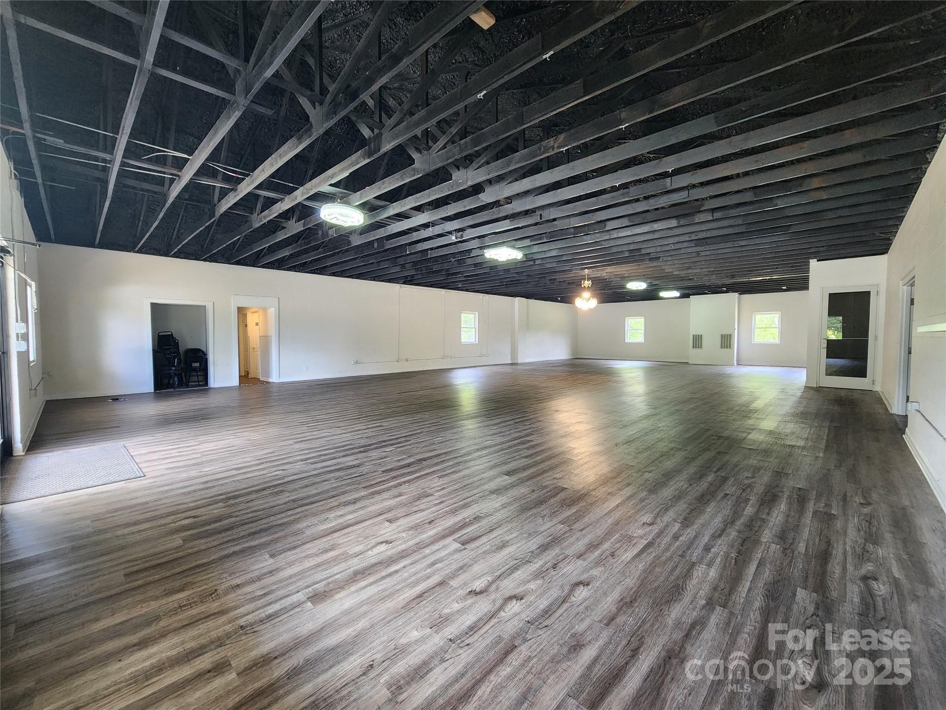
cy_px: 355
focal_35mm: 13
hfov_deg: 106.2
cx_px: 473
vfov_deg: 89.9
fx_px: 355
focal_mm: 2.2
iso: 320
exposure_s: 1/60
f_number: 2.2
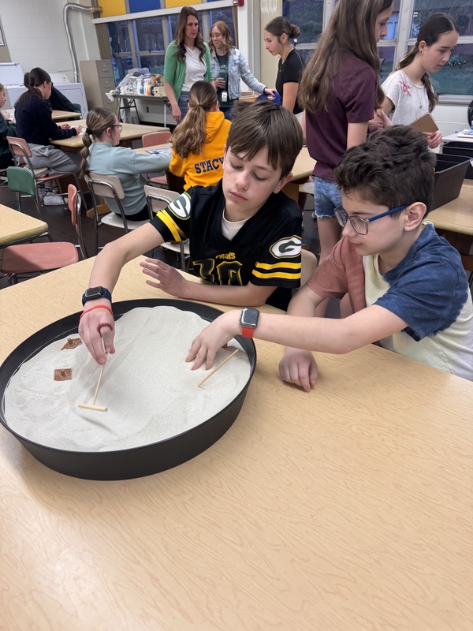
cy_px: 316
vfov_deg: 71.6
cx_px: 236
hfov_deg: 56.8
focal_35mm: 24
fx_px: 437
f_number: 1.78
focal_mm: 6.76
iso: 200
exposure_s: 1/120
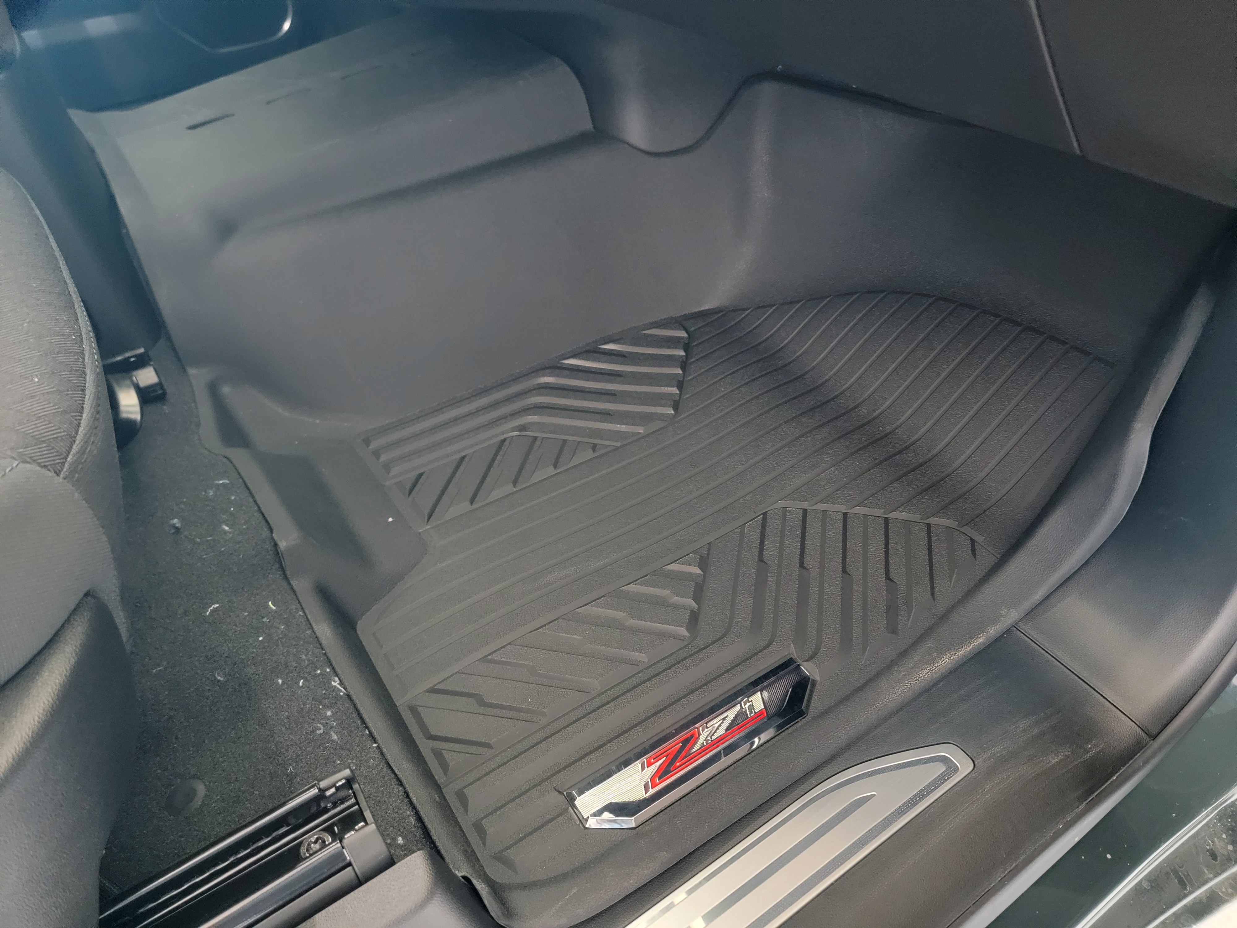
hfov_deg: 71.6
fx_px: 858
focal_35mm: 24
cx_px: 618
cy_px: 464
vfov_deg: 56.8
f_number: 1.8
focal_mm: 6.7
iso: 1000
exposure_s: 1/25
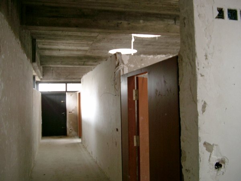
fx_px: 258
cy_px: 90
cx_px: 120
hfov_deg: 50.1
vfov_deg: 38.7
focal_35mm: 37
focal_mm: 7.6
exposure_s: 1/15
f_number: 2.6
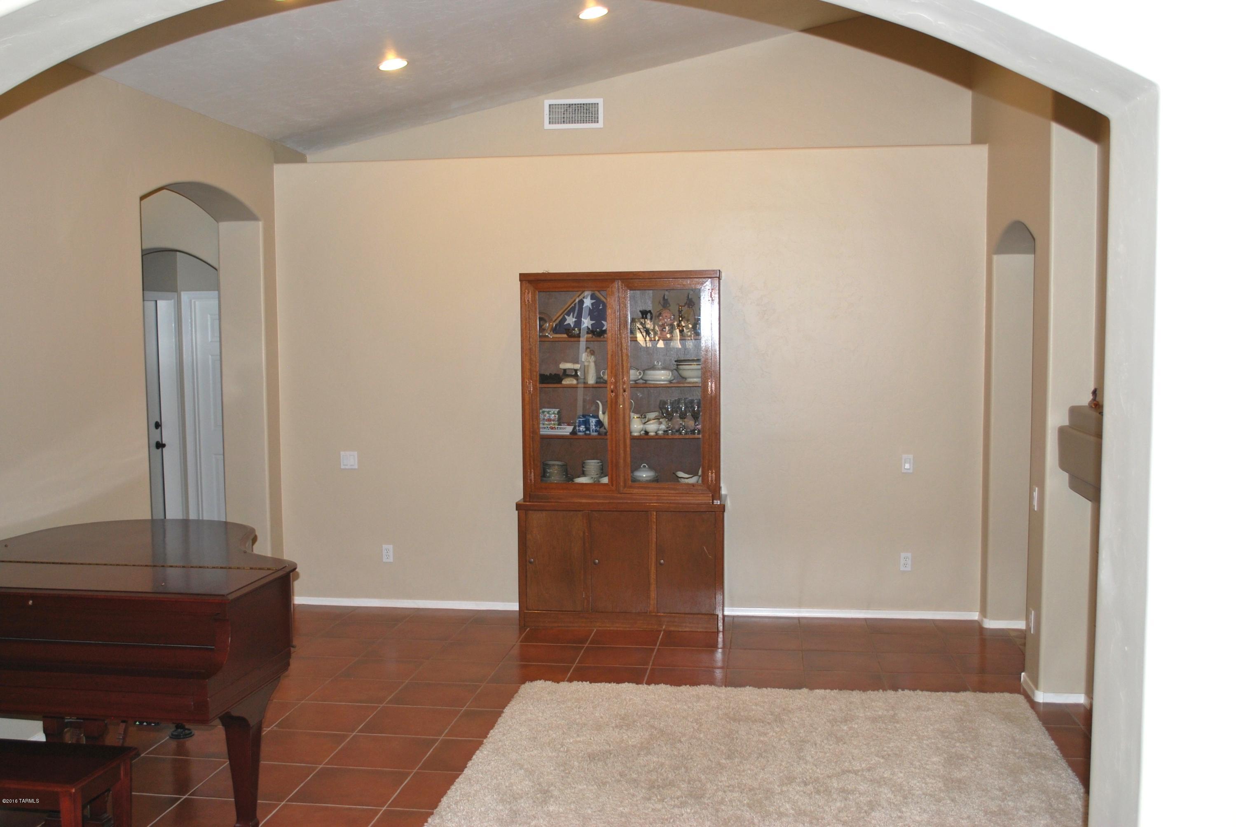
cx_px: 618
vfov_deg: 37.0
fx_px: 1237
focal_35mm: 36
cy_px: 414
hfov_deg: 53.1
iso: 200
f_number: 4.2
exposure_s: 1/60
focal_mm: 24
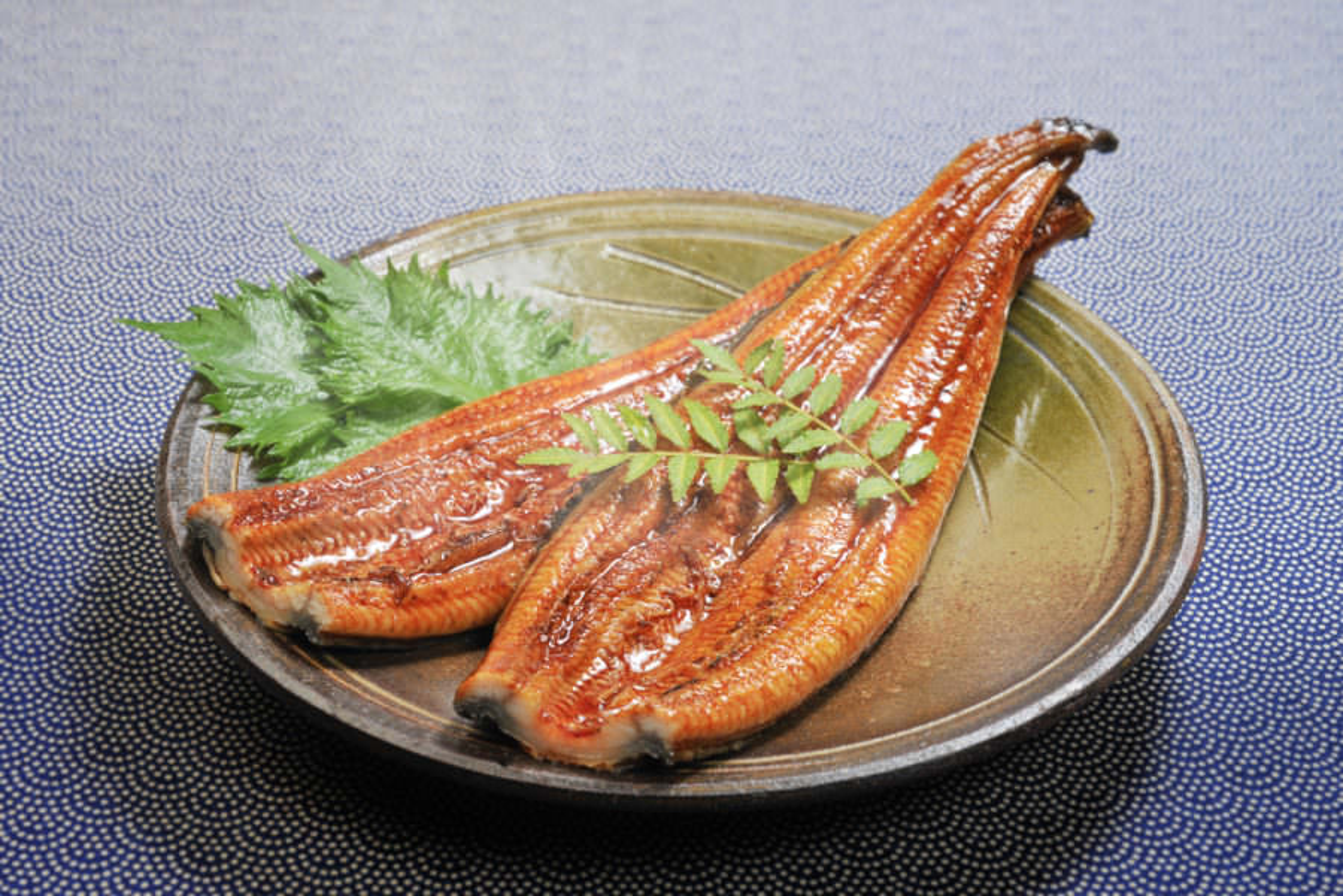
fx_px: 2238
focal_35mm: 60
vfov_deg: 22.6
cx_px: 672
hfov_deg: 33.4
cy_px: 448
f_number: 14
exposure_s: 1/60
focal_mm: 60
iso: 200
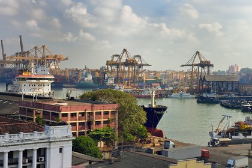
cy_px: 84
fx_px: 490
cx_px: 126
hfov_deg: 28.8
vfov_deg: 19.5
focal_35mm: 70
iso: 200
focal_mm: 70
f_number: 11
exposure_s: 1/200
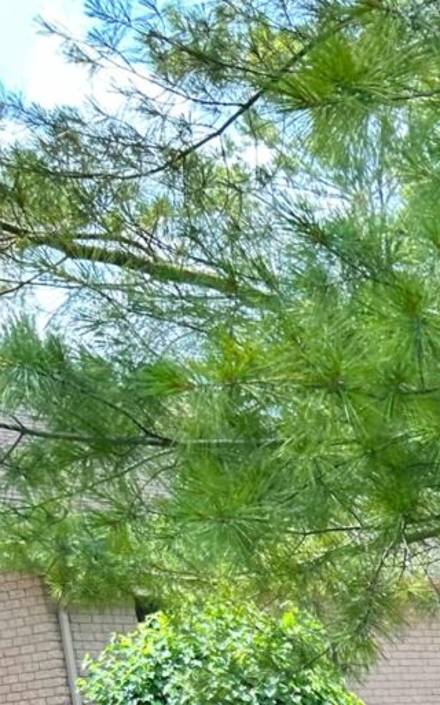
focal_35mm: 92
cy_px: 1151
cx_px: 850
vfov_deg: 18.9
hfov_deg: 12.6
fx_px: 1765
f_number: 1.5
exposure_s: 1/555
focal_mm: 5.7
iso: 50
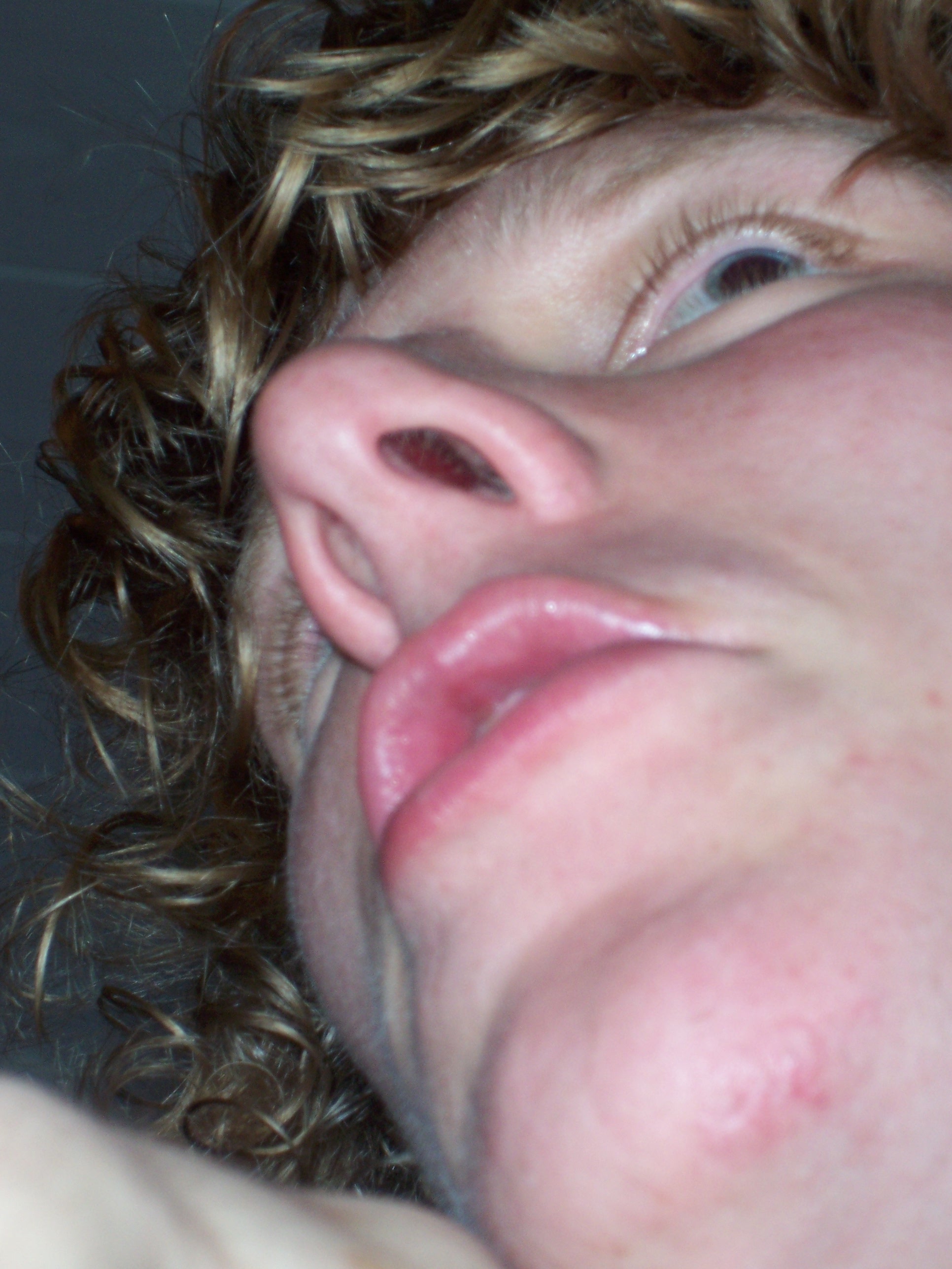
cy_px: 634
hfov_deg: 13.7
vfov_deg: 18.2
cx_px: 476
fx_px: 3960
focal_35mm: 108
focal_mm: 18.6
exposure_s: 1/125
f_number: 4.8
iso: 125
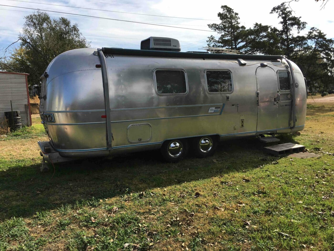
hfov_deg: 61.7
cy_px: 126
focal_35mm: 29
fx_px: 280
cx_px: 167
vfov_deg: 48.2
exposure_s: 1/1399
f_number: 2.2
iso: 25
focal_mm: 4.15
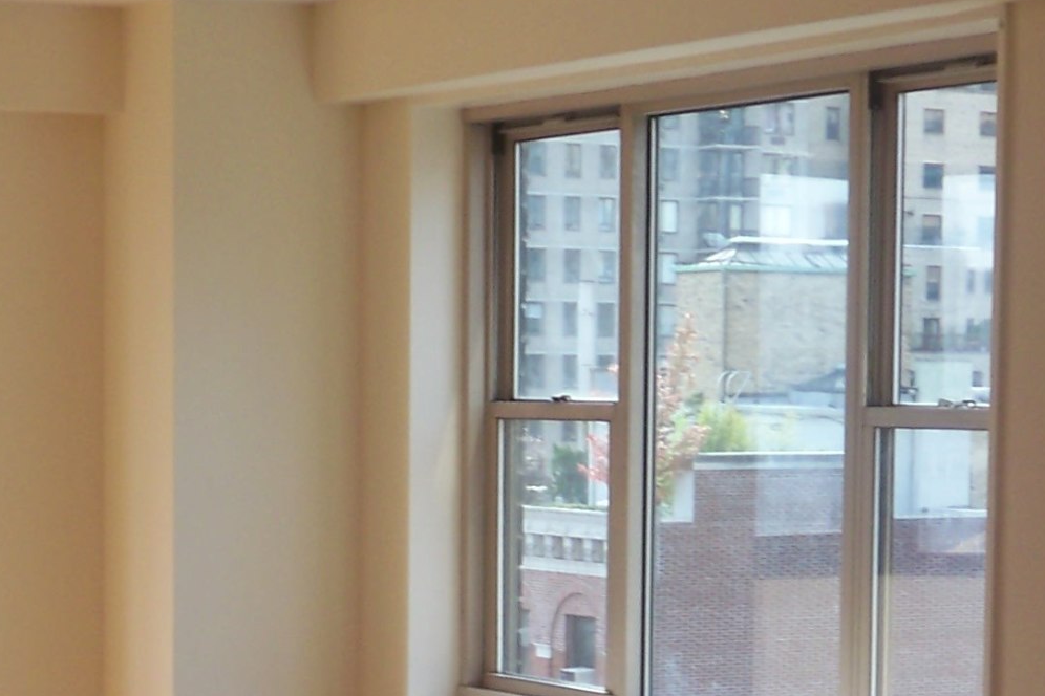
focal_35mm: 115
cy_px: 700
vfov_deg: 11.8
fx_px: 3338
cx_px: 518
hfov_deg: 17.8
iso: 50
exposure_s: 1/80
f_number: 3.9
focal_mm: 6.4
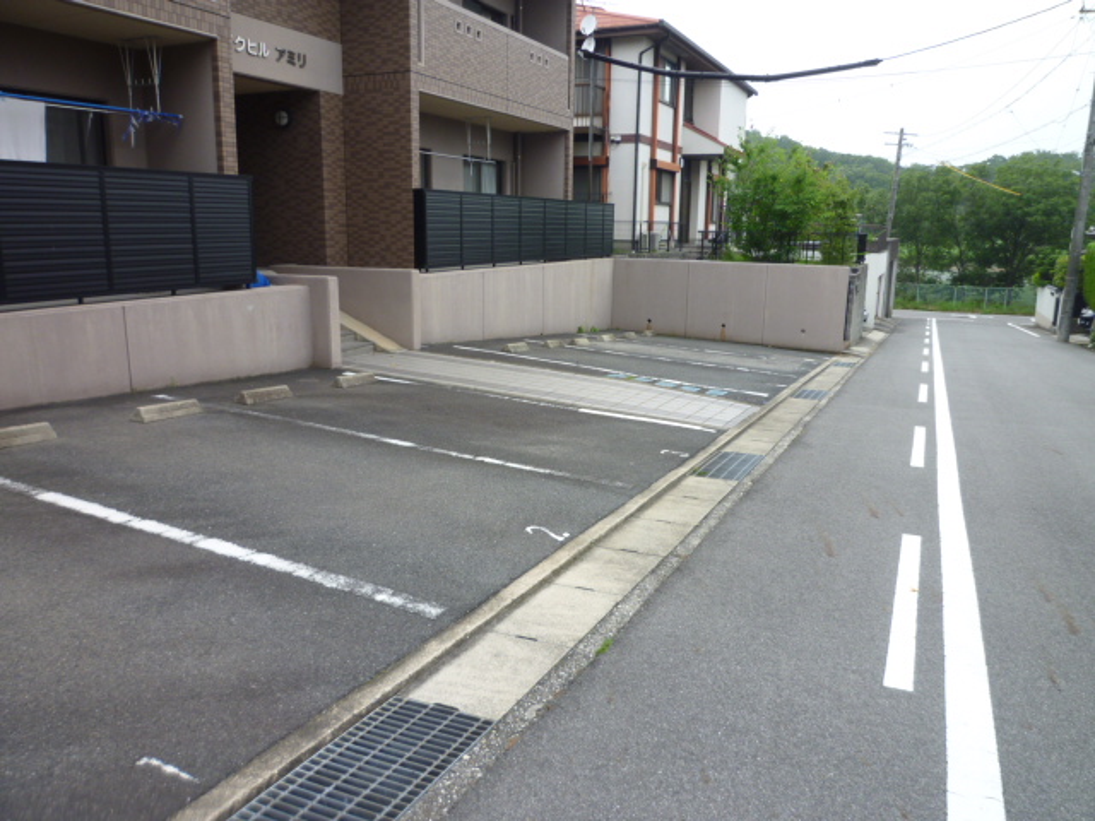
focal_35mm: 25
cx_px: 548
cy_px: 410
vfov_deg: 54.9
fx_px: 791
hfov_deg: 69.4
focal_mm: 4.5
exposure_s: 1/100
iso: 80
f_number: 4
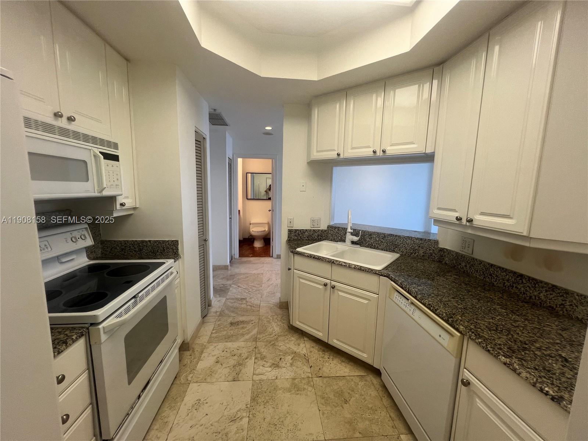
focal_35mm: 13
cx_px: 294
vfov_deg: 89.9
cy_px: 220
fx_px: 221
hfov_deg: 106.2
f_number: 1.8
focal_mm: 1.57
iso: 64
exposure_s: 1/120
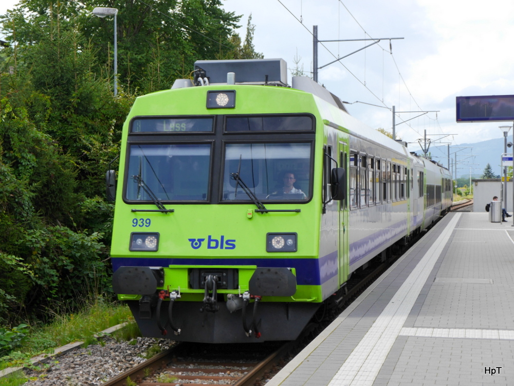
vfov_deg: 17.6
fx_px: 1247
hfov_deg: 23.3
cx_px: 257
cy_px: 193
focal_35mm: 84
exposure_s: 1/250
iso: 160
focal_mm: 42
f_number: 8
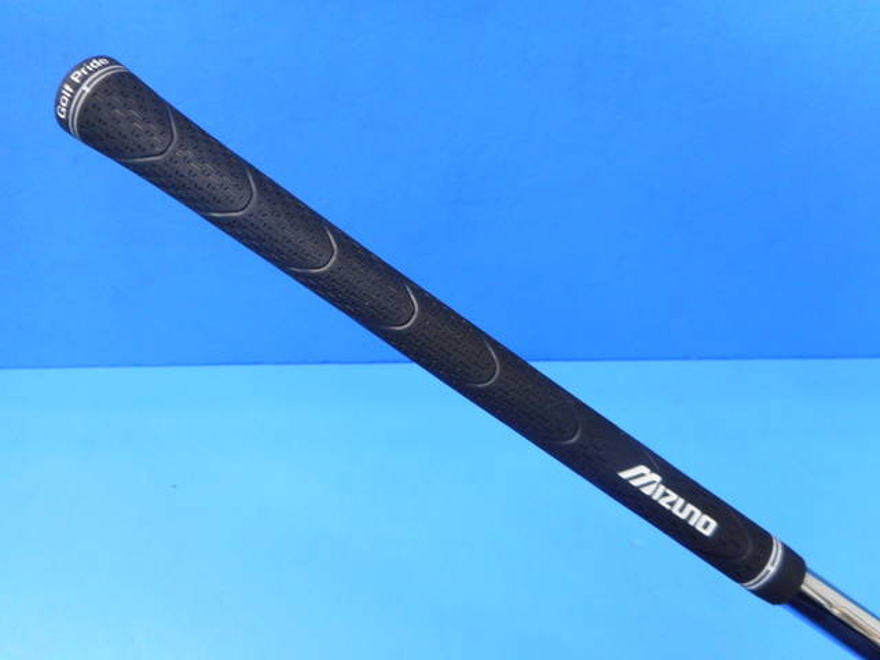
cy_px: 330
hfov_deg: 69.4
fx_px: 636
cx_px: 440
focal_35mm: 25
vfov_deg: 54.9
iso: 160
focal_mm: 4.5
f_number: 3.7
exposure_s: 1/30
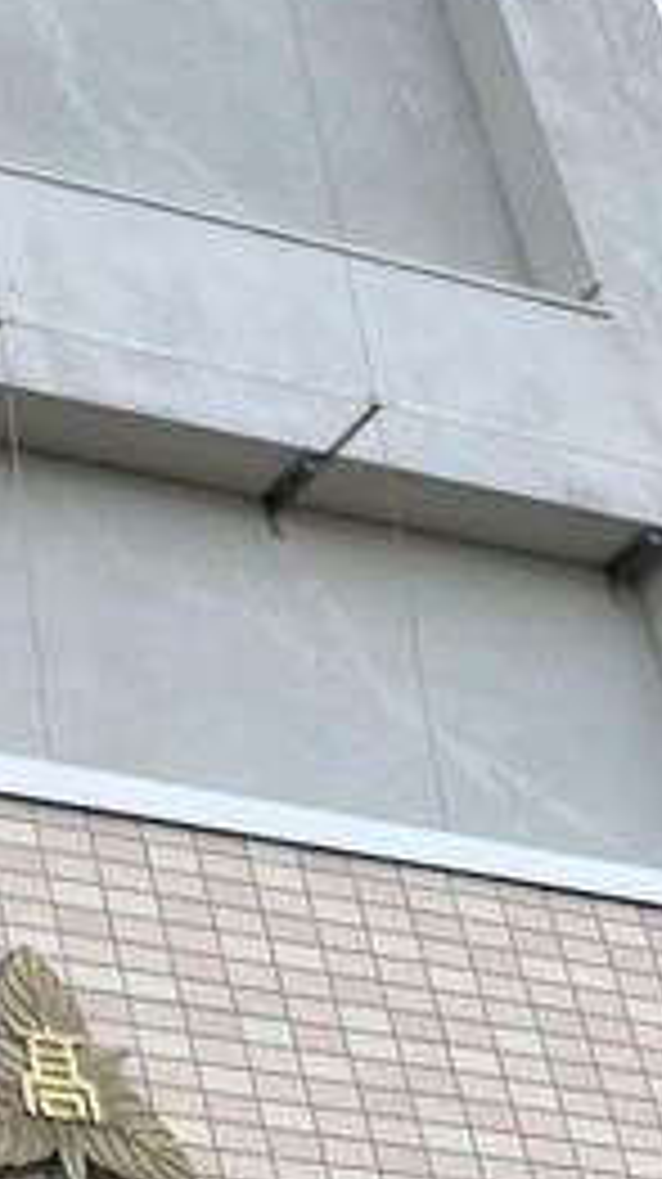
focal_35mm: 106
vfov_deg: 20.0
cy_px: 880
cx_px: -694
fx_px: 3314
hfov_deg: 10.4
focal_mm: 5.1
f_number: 1.6
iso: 50
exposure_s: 1/913
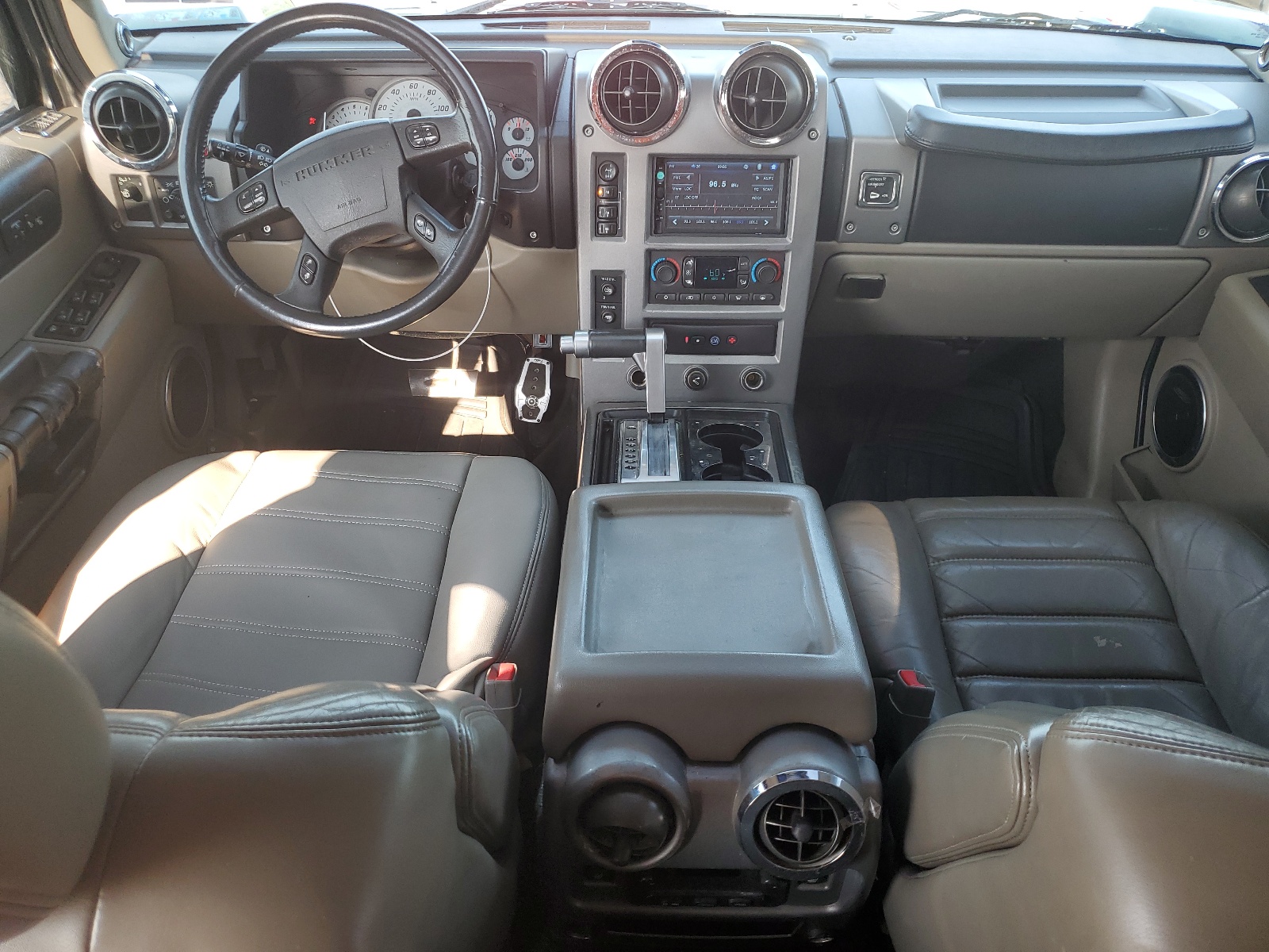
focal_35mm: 26
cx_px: 634
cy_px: 476
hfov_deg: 67.3
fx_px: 953
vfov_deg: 53.1
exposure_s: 1/120
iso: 53
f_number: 1.5
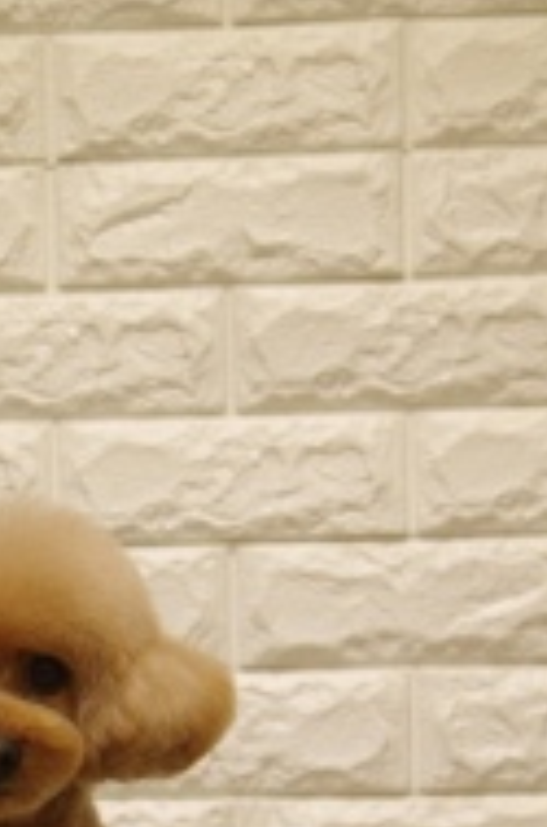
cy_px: 827
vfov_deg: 12.8
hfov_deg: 8.5
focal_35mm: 159
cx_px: -13
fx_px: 3644
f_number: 4.5
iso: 500
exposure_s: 1/200
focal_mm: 50
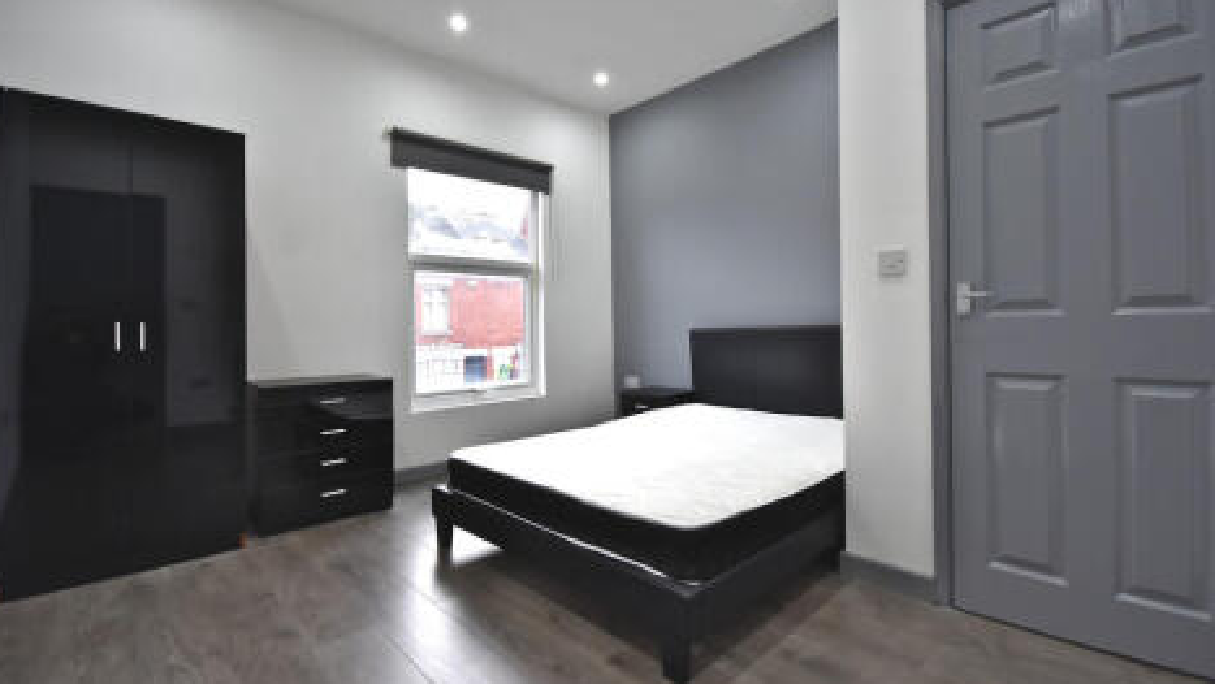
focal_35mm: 16
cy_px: 319
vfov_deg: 67.1
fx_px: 516
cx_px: 606
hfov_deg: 99.4
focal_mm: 10
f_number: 4.5
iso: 800
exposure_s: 1/80
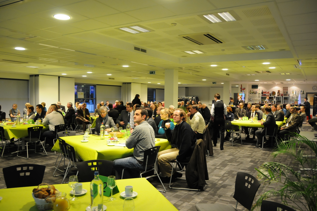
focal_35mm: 30
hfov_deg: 62.0
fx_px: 264
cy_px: 106
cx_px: 158
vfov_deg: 43.5
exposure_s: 1/50
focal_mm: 20
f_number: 3.5
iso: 1250
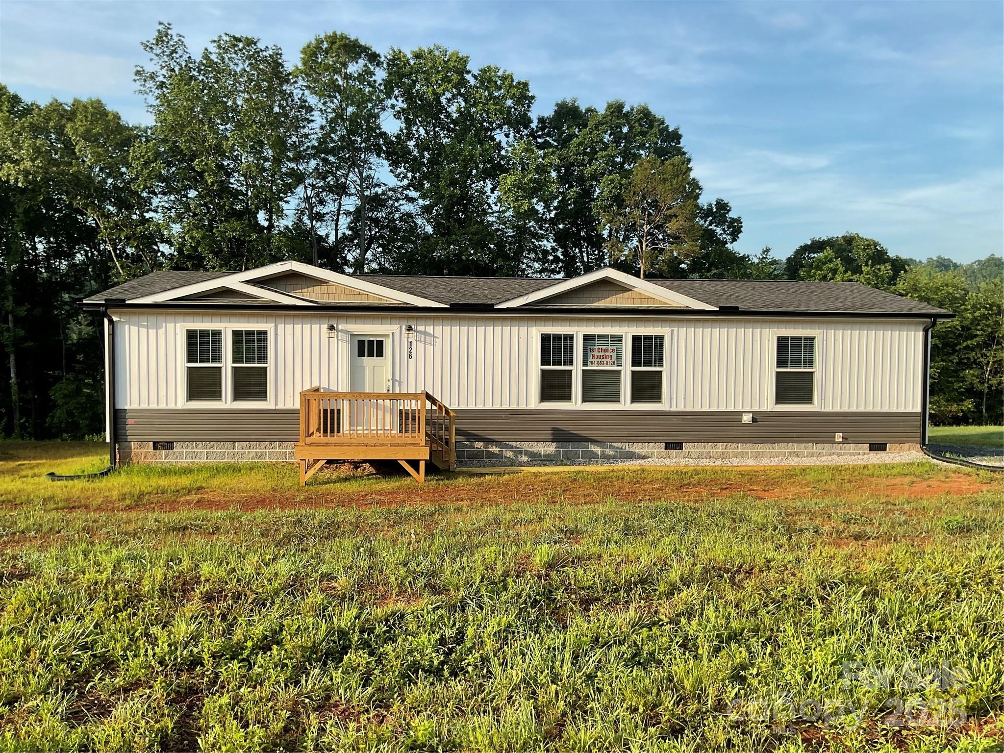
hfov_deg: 61.7
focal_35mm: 29
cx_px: 502
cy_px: 376
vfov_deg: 48.2
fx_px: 841
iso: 16
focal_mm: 3
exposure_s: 1/770
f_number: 1.8
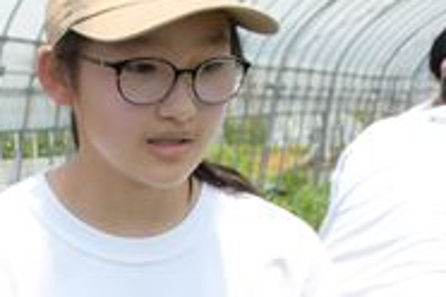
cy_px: 236
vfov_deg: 14.0
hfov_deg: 20.2
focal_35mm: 97
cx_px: -24
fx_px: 1202
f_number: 7.1
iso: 320
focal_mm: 18
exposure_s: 1/800
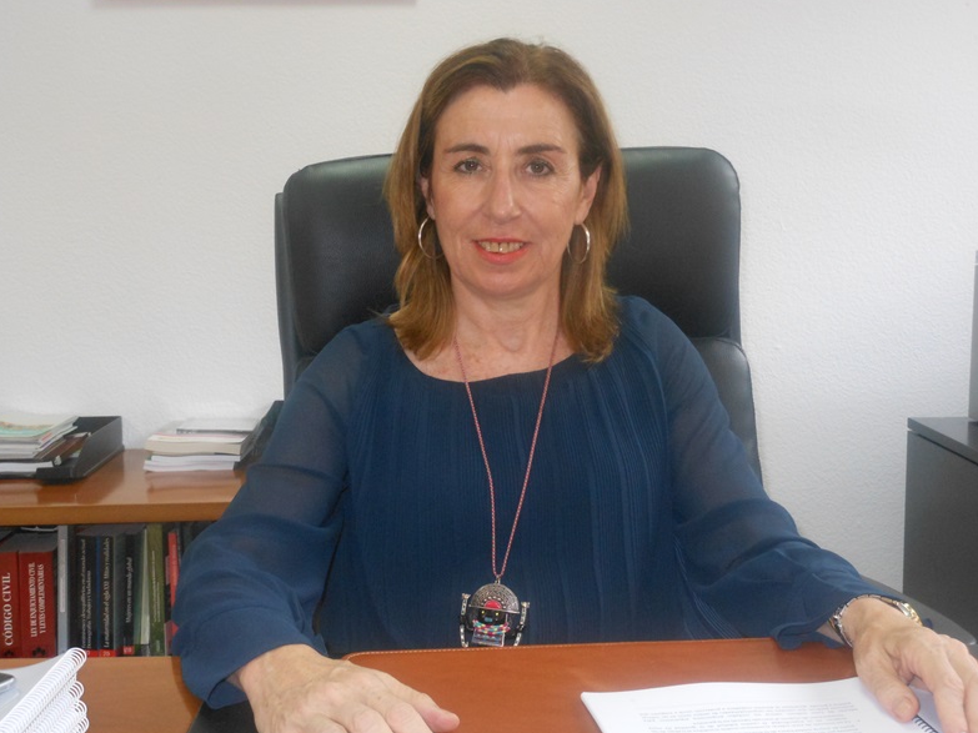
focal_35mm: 46
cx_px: 482
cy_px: 367
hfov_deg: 41.2
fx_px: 1299
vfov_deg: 31.5
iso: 400
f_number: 4.6
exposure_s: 1/30
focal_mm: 8.1
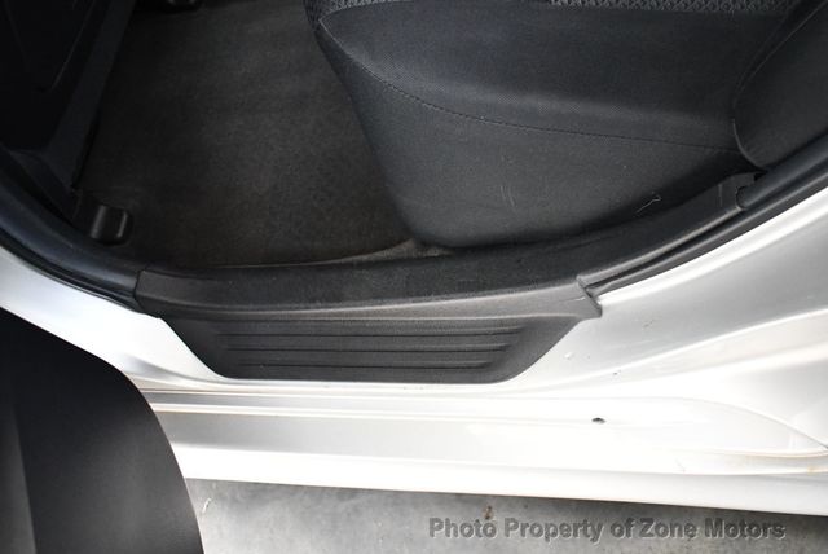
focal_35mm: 36
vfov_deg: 36.9
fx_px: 829
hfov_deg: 53.1
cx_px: 414
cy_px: 277
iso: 3200
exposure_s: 1/100
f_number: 3.5
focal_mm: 18
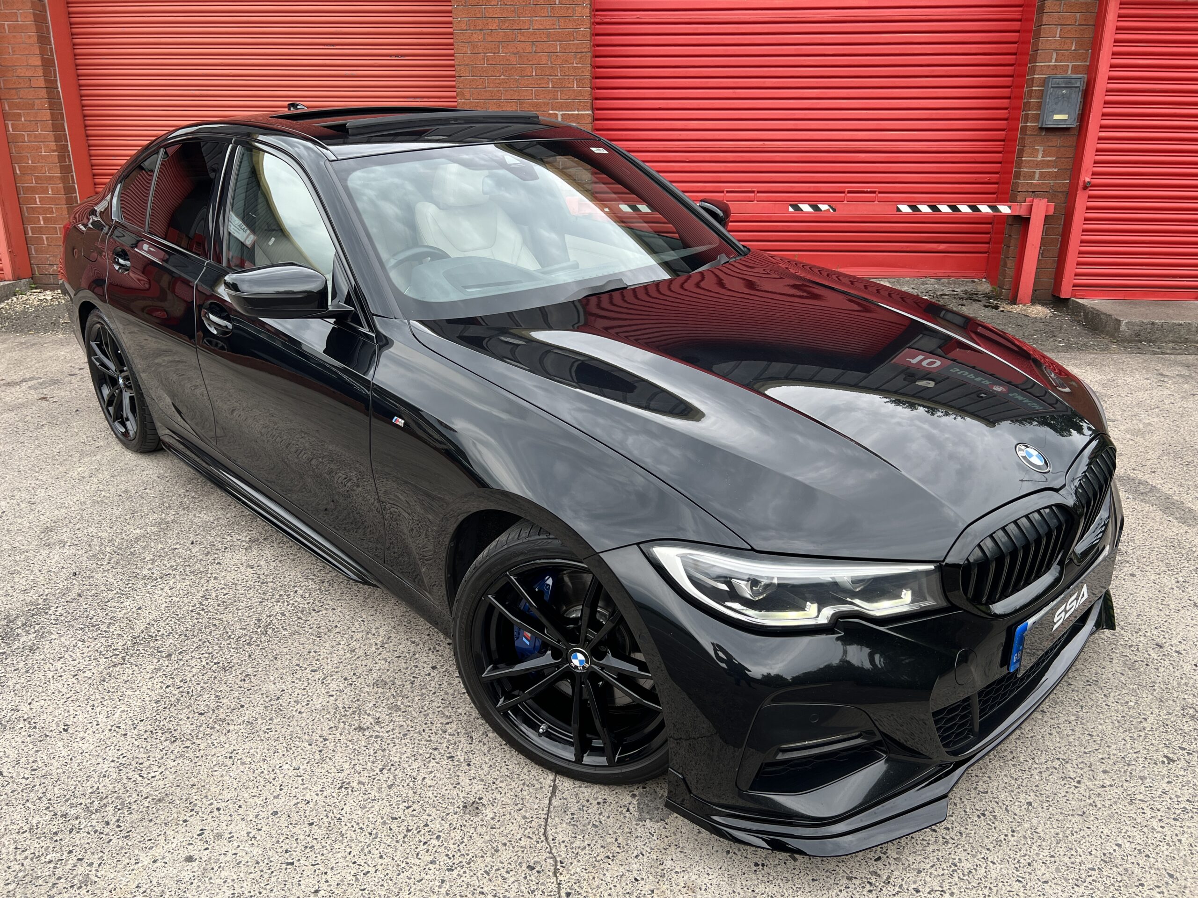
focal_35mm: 26
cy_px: 449
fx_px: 900
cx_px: 599
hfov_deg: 67.3
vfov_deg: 53.1
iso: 50
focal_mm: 5.7
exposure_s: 1/389
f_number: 1.5
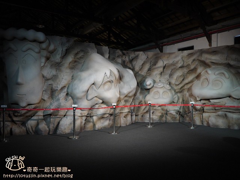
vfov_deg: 49.7
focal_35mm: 28
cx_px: 120
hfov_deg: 63.4
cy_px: 90
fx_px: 194
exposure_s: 1/60
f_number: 2.5
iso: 250
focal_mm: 14
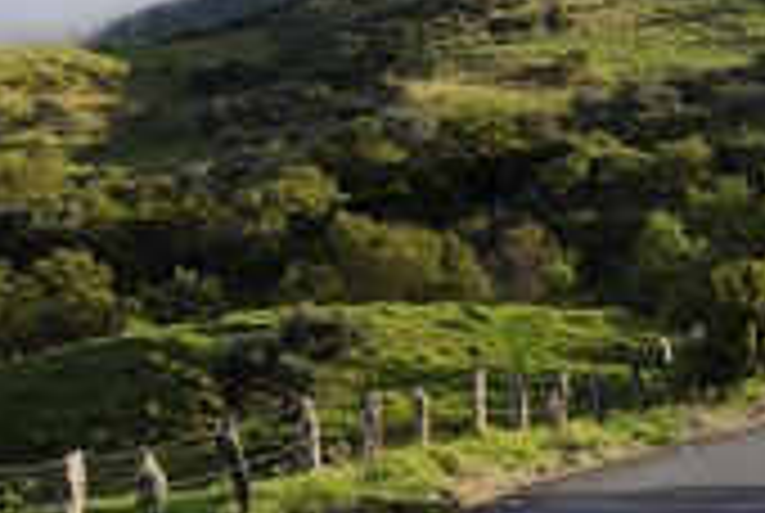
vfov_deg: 10.0
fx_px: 2938
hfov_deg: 14.5
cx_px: 864
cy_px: 176
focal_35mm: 138
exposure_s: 1/125
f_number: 14
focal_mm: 56
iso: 400
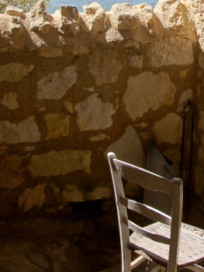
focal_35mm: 64
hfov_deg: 22.2
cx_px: 189
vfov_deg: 29.0
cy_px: 32
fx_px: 504
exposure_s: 1/125
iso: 100
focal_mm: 17
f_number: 11
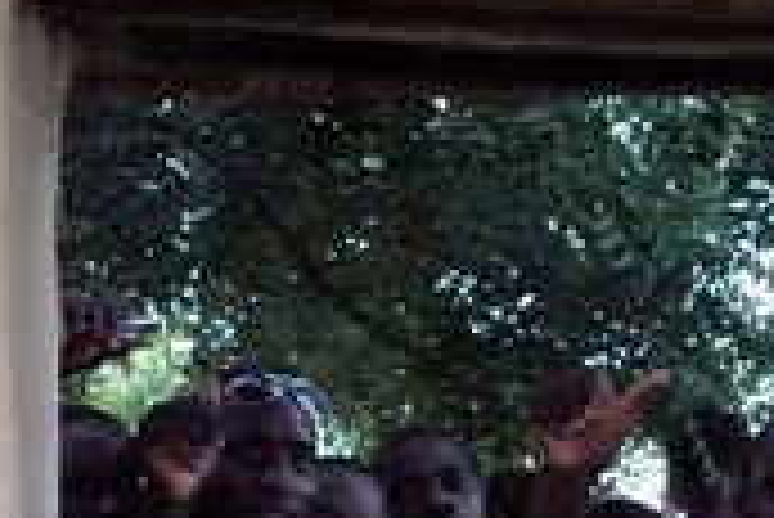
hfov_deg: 16.4
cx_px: 549
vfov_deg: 10.8
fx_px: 2668
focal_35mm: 124
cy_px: 658
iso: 800
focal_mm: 6.9
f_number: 3
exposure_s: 1/15
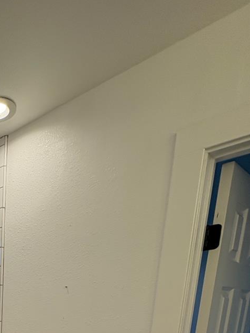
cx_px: -44
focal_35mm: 33
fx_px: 318
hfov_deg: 34.9
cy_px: 380
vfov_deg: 41.7
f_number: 2.2
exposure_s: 1/120
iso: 50
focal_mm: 2.22
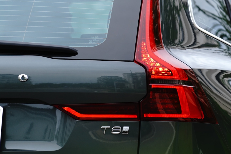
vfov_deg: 3.0
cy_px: 55
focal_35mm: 458
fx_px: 2939
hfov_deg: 4.5
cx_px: 188
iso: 100
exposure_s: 1/400
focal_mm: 197
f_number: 4
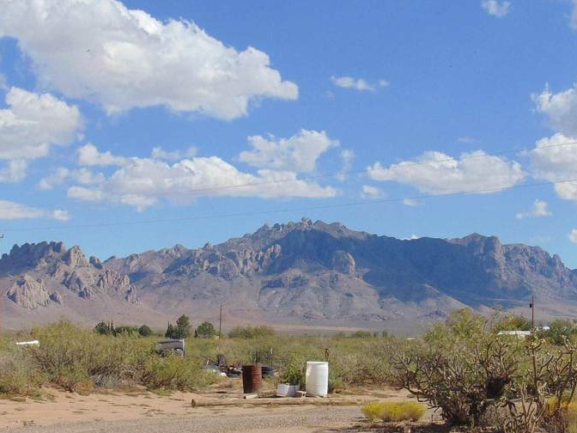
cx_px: 301
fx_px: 1333
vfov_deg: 18.3
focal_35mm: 80
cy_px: 328
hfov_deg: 24.4
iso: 80
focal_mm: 7.6
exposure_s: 1/250
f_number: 8.7
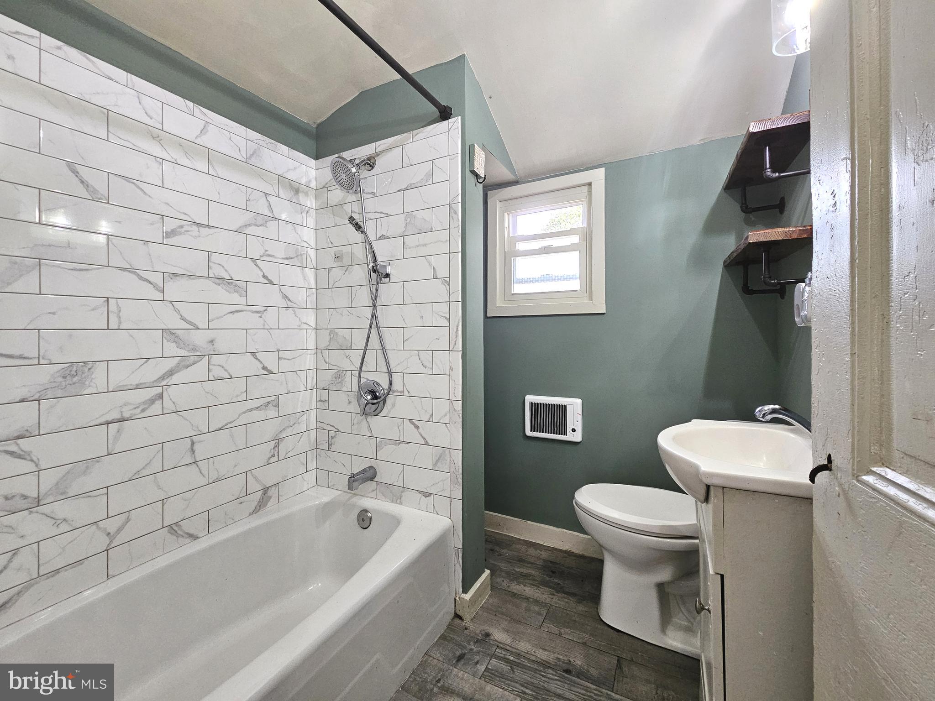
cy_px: 350
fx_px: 351
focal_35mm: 13
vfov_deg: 89.9
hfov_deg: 106.2
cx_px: 468
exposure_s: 1/60
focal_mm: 2.2
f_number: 2.2
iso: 250
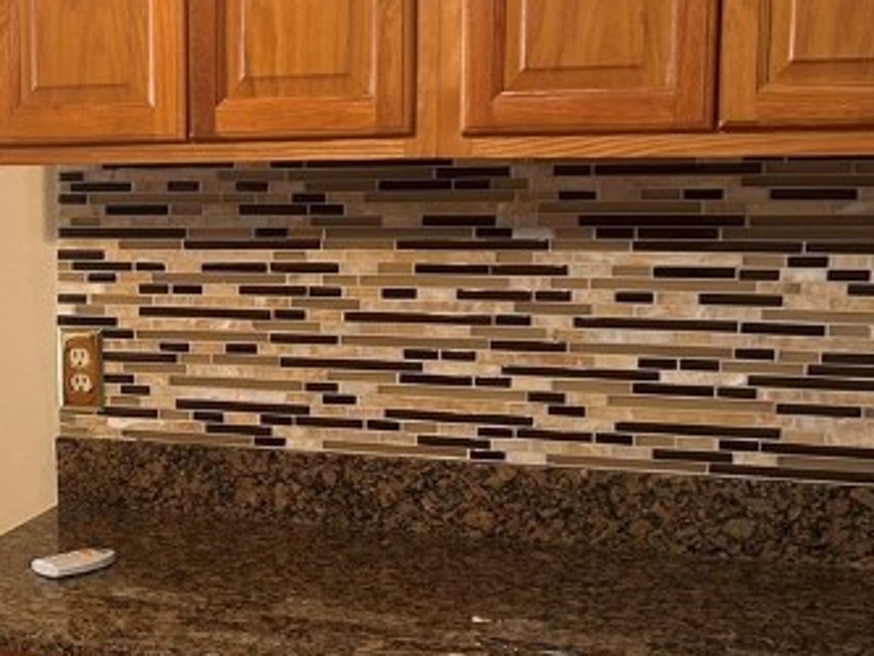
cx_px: -129
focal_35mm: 80
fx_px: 2021
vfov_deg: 18.4
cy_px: 430
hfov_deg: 22.7
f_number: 1.5
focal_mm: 5.7
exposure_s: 1/60
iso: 125
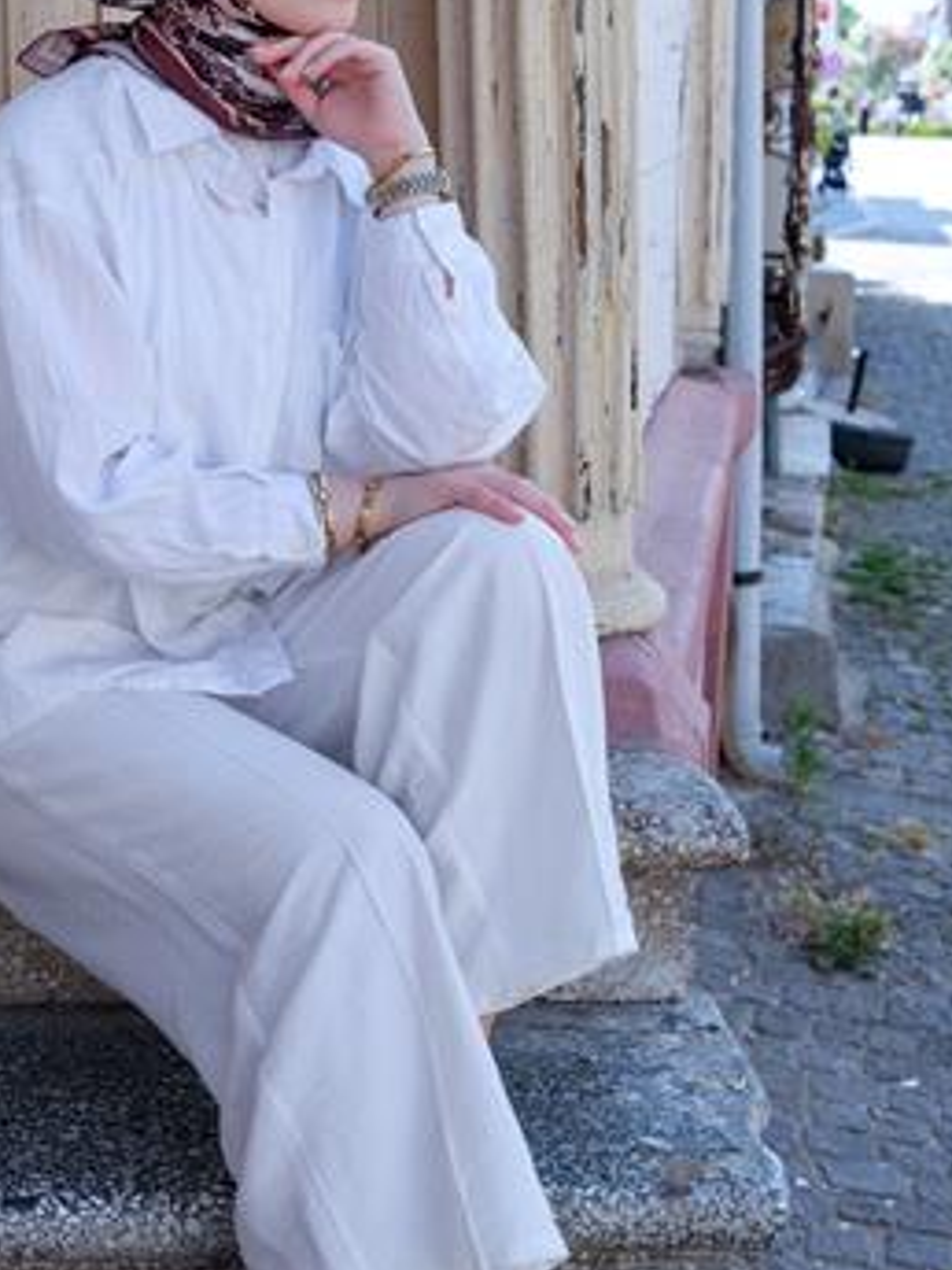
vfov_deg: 29.6
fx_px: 2383
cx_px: 247
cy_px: 434
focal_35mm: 65
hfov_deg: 22.4
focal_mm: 53.6
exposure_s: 1/180
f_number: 7.1
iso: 320
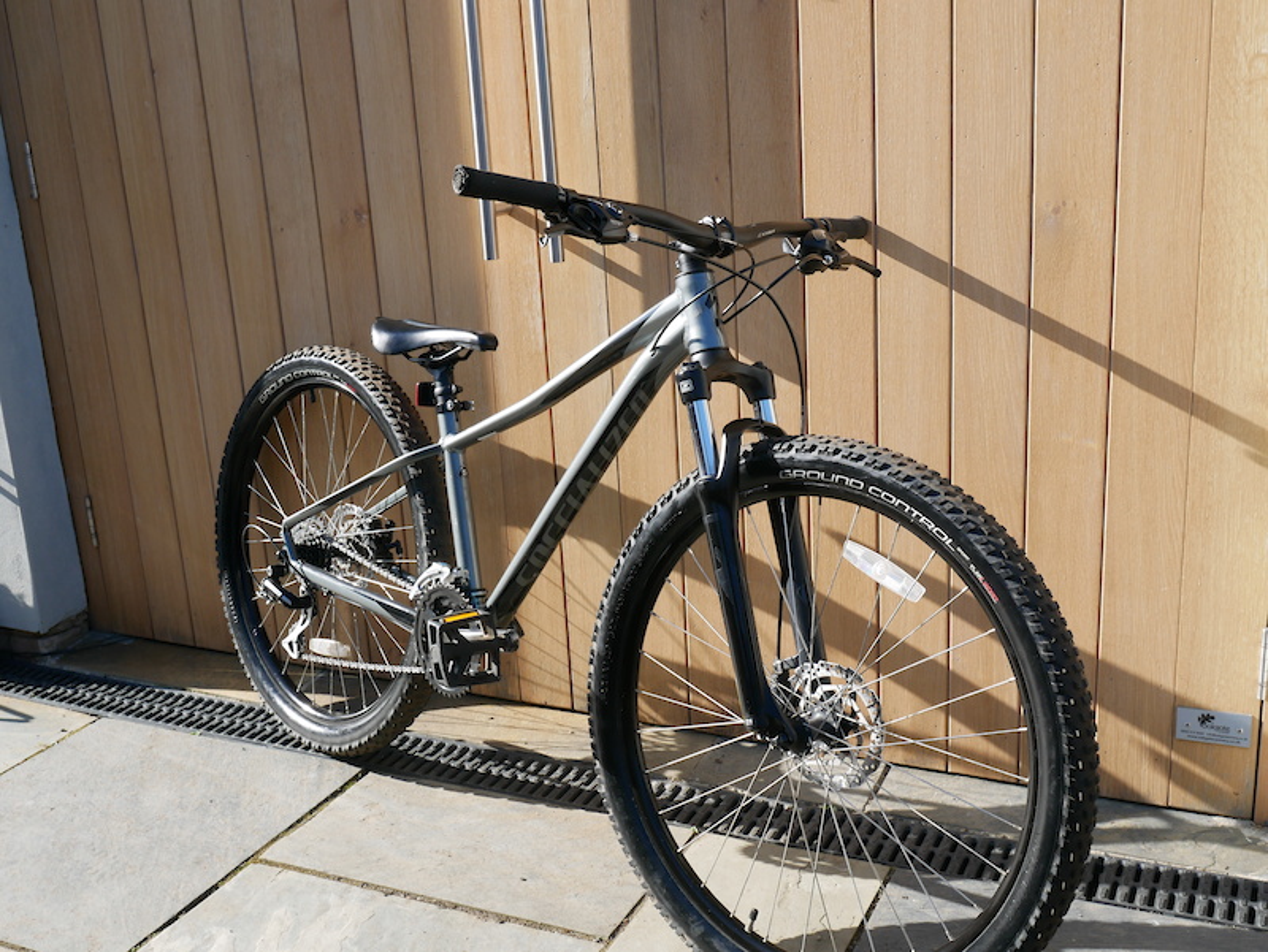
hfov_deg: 46.8
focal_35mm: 40
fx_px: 1466
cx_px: 634
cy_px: 476
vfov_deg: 36.0
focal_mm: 20
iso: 200
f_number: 11
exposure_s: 1/100
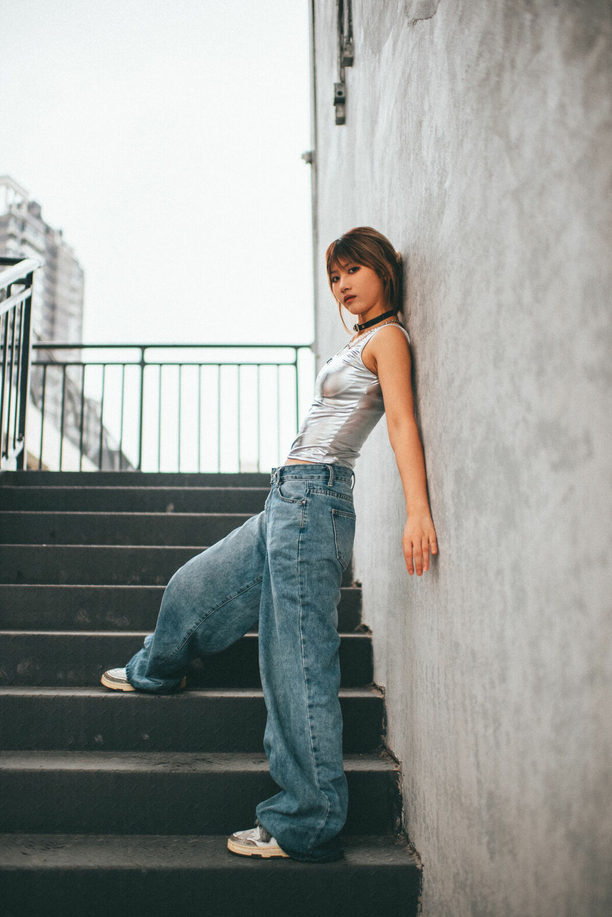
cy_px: 458
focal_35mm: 35
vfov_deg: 54.4
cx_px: 306
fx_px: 892
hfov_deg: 37.9
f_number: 1.4
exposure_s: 1/4000
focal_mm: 35
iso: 100
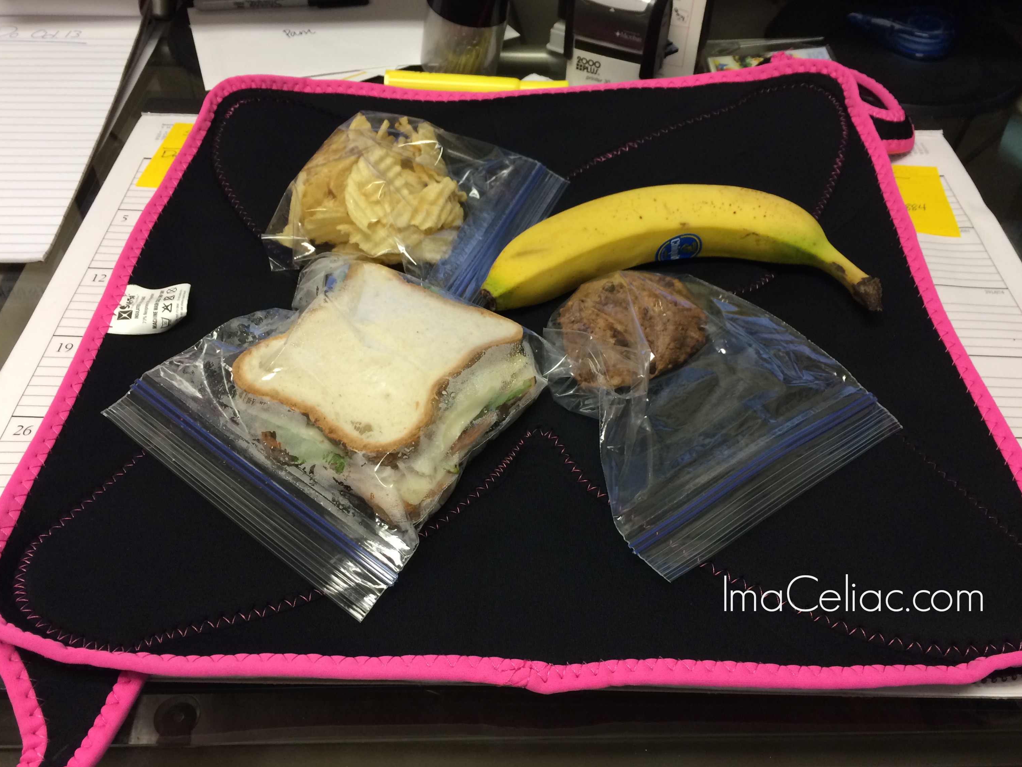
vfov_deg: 46.8
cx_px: 504
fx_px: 886
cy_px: 386
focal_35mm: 30
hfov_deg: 60.0
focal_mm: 4.15
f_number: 2.2
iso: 50
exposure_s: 1/30
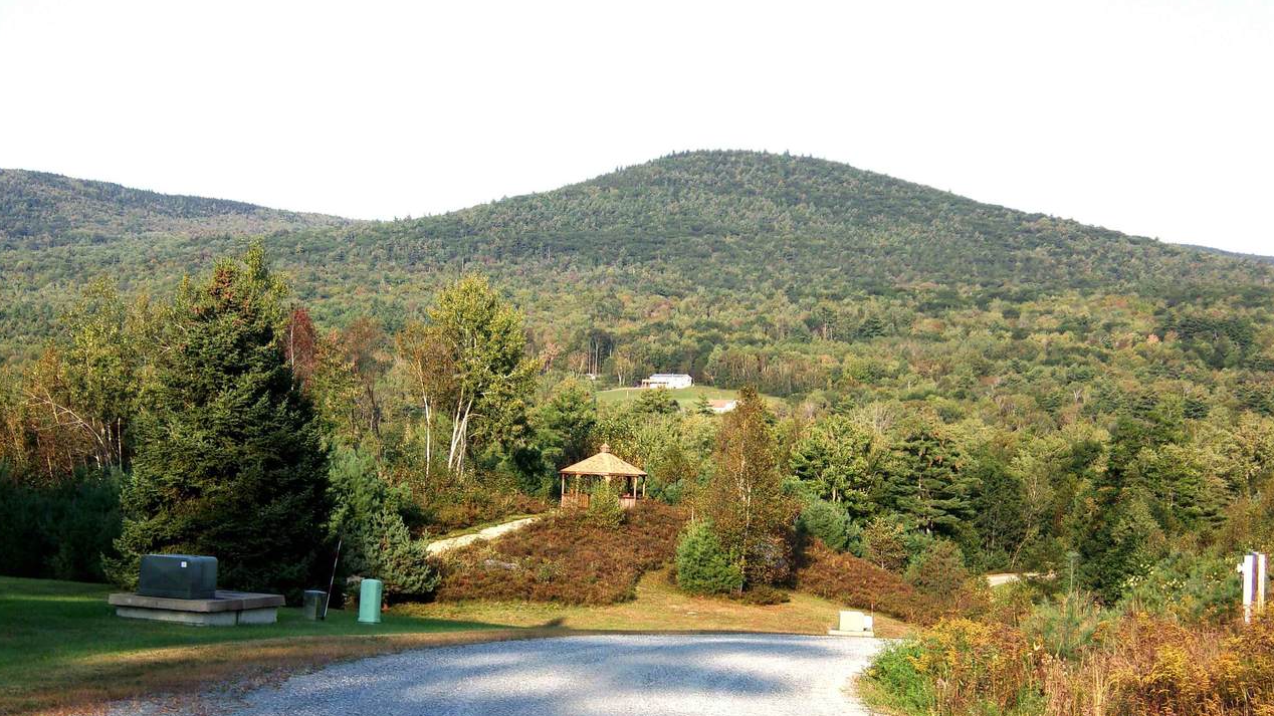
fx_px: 2601
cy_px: 440
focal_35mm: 77
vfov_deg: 15.7
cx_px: 634
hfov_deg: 27.5
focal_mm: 12.5
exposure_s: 1/340
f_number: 4.9
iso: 80
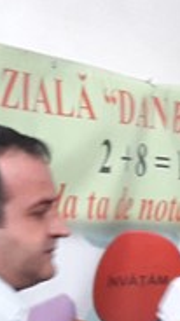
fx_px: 1209
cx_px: 239
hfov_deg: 8.4
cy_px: 461
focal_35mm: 142
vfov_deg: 14.3
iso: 250
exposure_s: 1/17
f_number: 1.9
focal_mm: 3.7
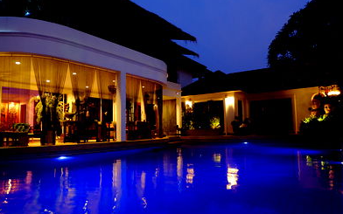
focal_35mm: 25
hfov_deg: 72.5
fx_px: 234
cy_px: 112
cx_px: 170
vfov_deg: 49.3
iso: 800
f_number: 3.5
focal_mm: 16
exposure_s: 1/4
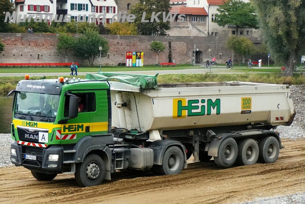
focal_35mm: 75
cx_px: 152
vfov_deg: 18.2
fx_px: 636
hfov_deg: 27.0
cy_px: 102
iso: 5000
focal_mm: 50
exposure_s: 1/4000
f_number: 5.6
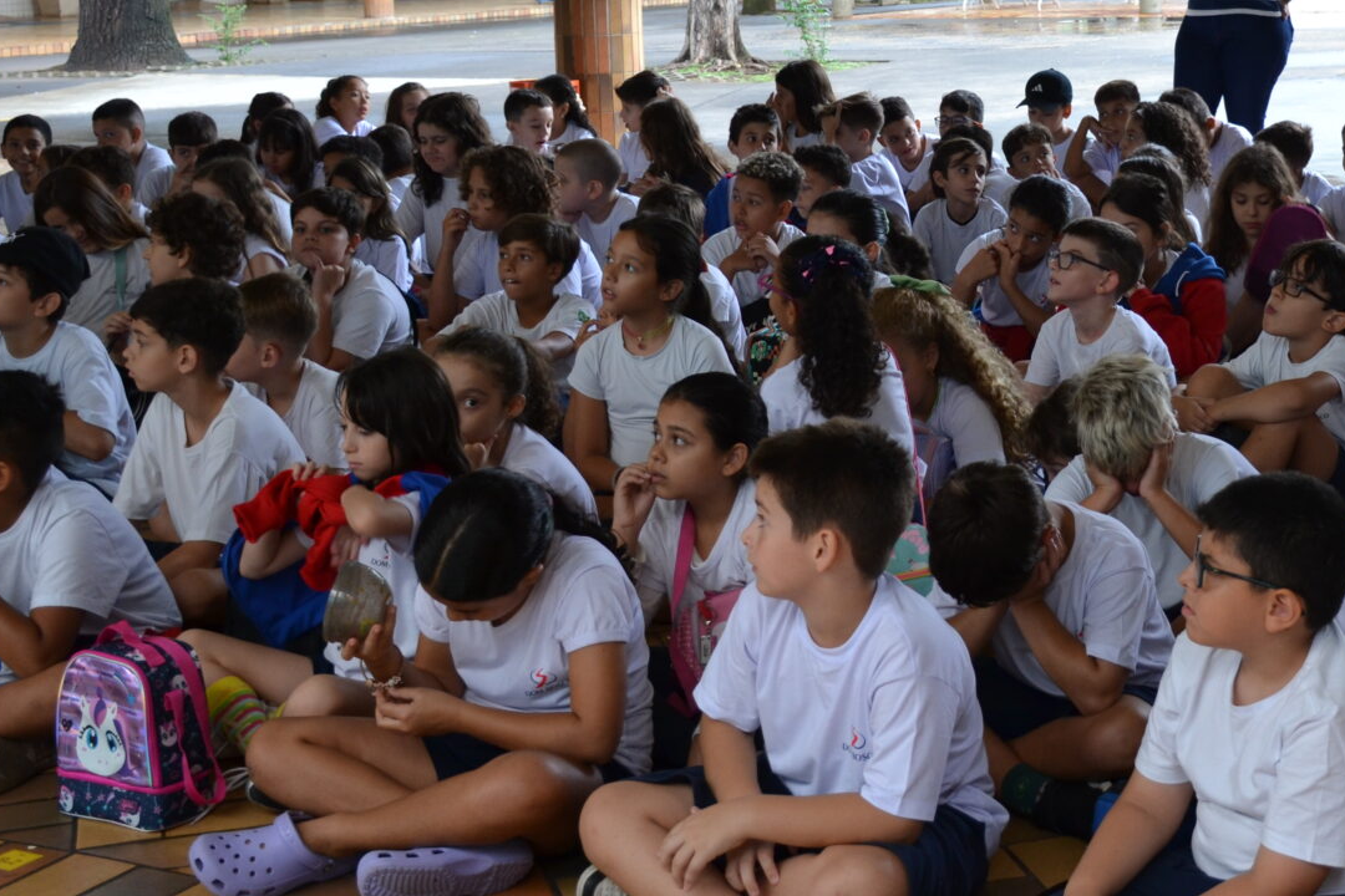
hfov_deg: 30.8
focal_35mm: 64
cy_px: 219
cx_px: 1042
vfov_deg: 21.1
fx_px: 2391
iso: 400
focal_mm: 24
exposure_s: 1/60
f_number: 4
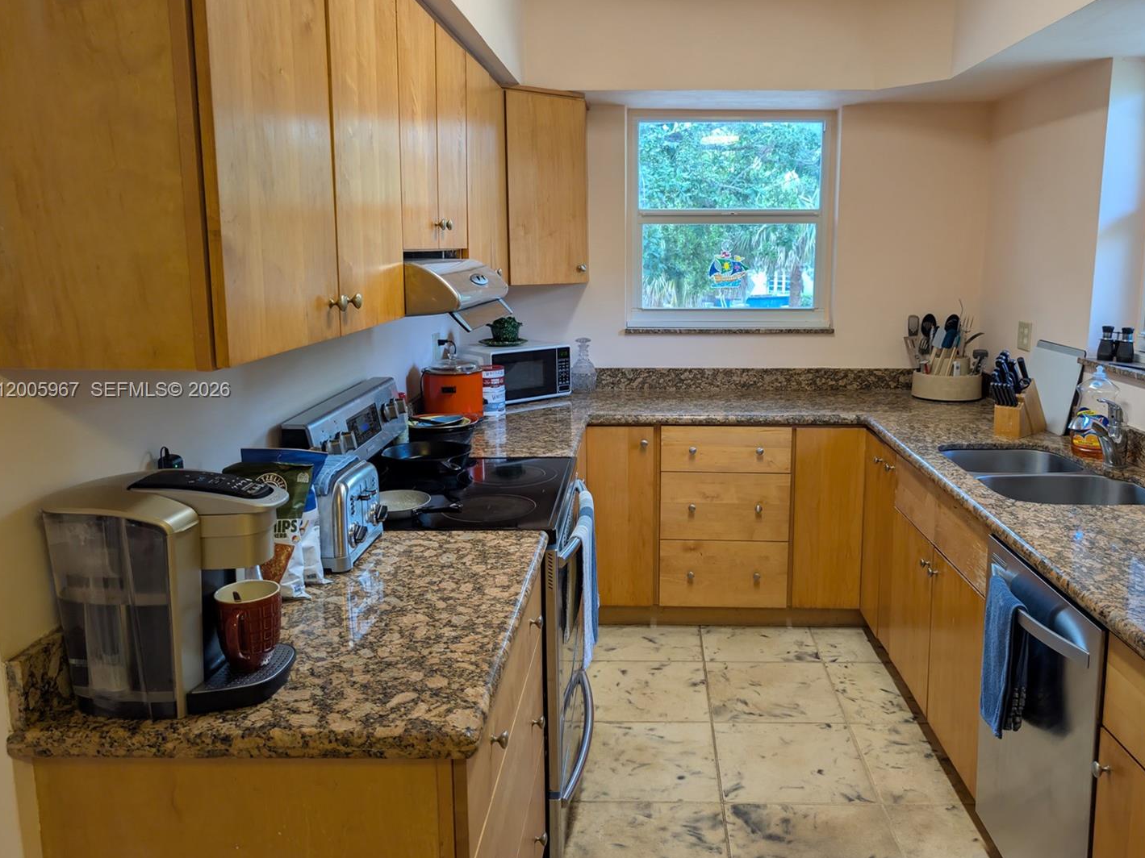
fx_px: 893
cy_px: 391
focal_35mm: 27
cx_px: 622
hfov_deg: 65.2
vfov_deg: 51.3
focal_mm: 6.9
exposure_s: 1/120
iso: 475
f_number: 1.68
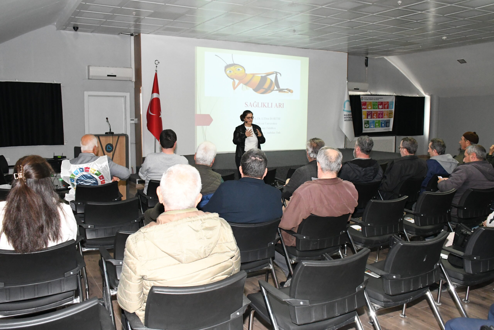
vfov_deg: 40.0
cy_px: 165
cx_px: 247
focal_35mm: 33
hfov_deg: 57.2
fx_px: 453
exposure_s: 1/100
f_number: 5.6
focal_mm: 22
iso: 6400
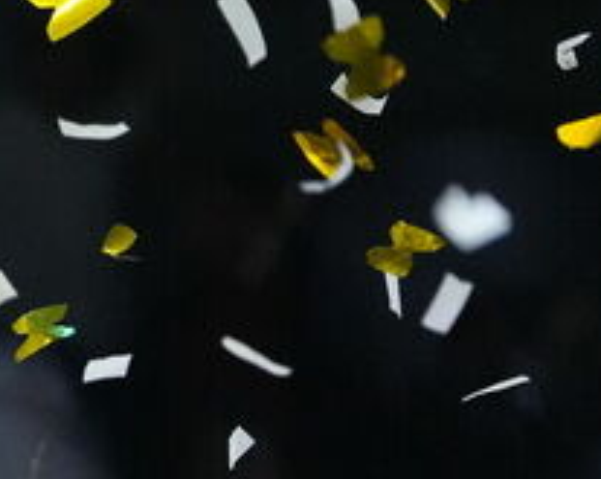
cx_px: -912
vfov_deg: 1.8
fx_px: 15293
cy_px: 1132
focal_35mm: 861
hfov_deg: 2.2
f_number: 2.8
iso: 4000
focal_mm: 158
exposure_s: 1/1600
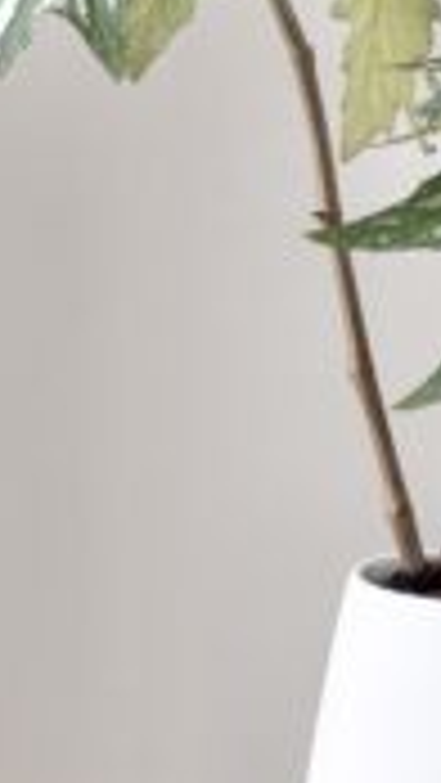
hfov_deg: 7.5
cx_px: 500
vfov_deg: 13.3
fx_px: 3323
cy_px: 97
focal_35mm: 160
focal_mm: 6.76
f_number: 1.78
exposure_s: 1/241
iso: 64
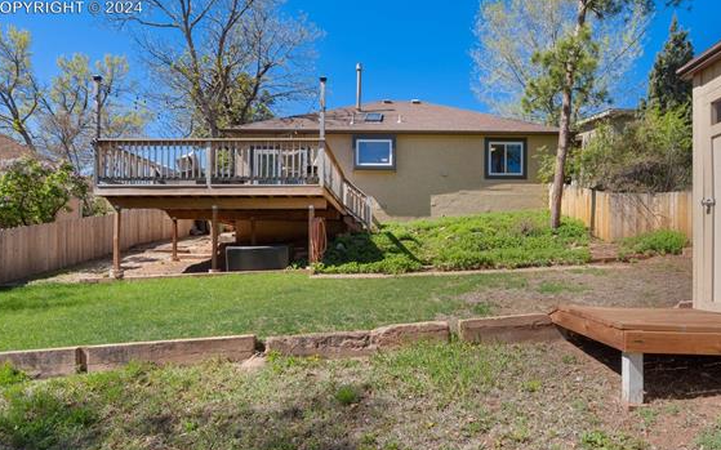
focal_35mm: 21
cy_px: 244
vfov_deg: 57.2
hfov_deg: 82.0
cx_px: 397
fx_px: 413
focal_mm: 18
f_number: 10
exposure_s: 1/40
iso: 125
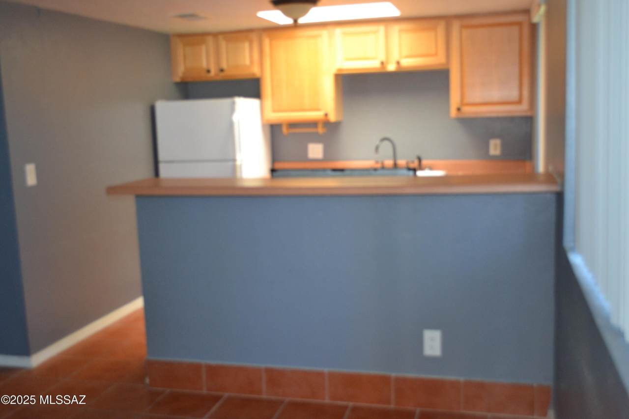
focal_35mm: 36
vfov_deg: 36.9
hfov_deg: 53.1
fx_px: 629
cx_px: 314
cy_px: 210
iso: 900
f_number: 4
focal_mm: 24
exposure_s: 1/60
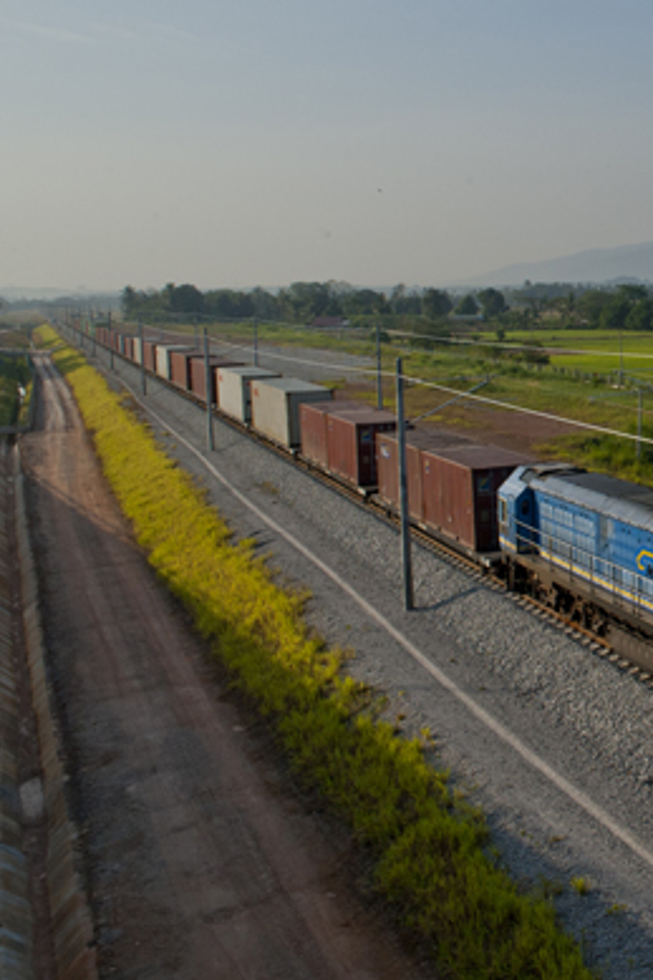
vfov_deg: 51.9
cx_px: 736
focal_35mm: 37
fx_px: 1008
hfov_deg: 31.4
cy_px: 494
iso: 640
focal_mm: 24
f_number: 16
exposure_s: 1/640
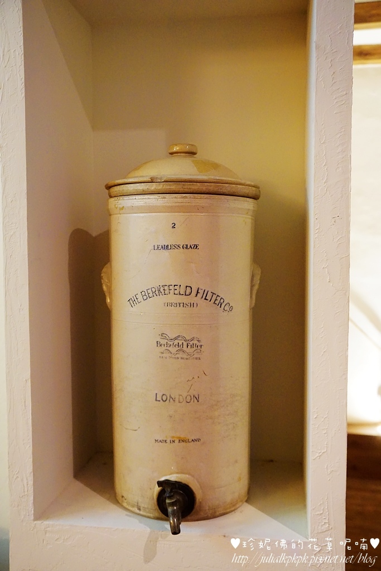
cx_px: 190
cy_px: 286
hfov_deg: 36.9
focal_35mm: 36
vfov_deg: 53.1
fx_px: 571
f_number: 4
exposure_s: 1/30
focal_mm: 24
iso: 3200
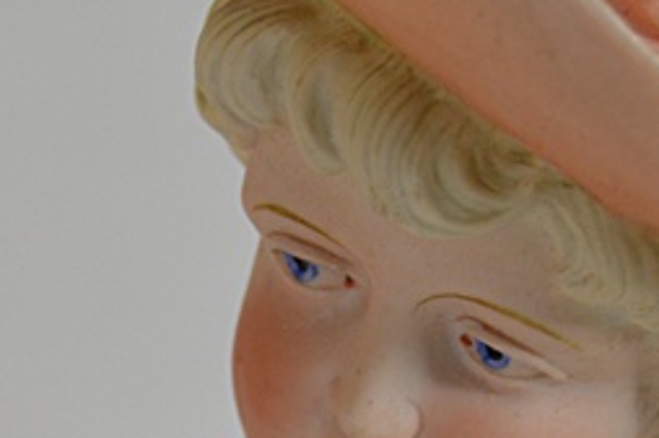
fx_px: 4098
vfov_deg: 6.1
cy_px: 468
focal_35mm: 224
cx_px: -18
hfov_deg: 9.1
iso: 400
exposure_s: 1/100
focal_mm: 38
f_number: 5
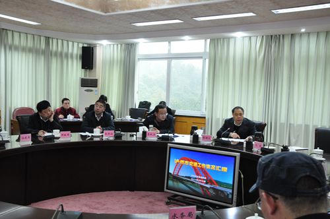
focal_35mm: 39
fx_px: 357
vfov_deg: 34.1
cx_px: 165
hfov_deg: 49.6
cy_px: 110
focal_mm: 26
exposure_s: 1/20
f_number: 6.3
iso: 1250
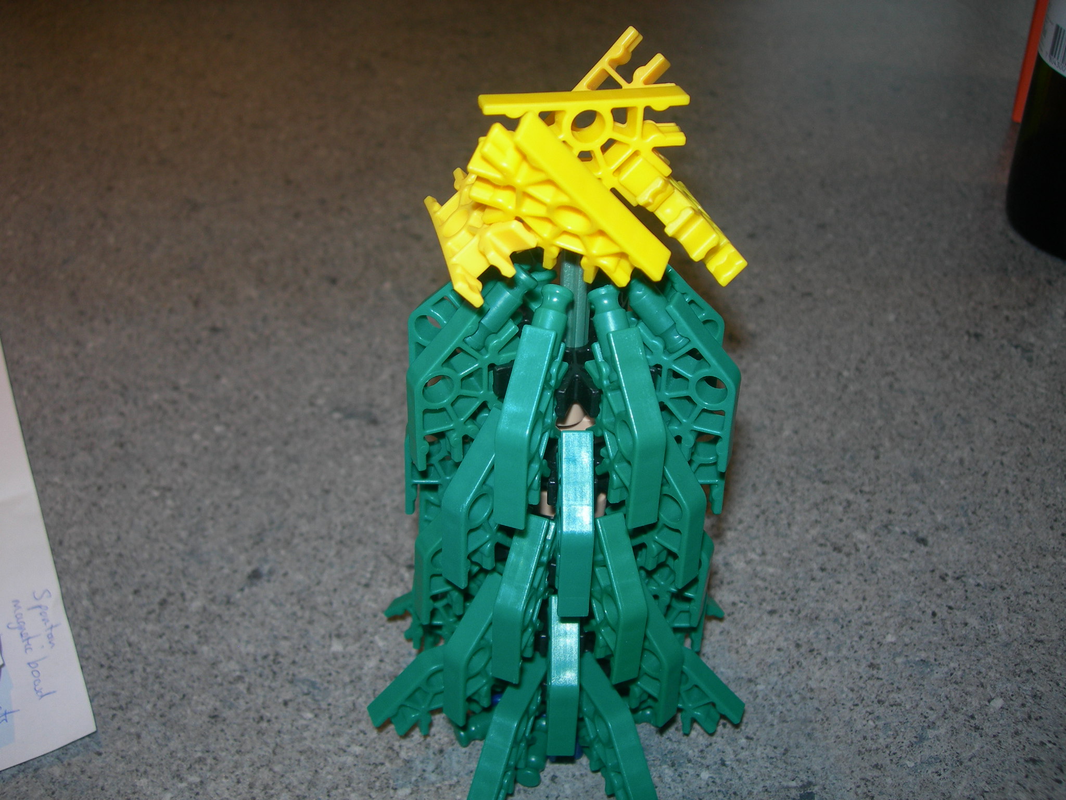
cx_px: 533
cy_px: 400
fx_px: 1170
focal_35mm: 38
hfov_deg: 49.0
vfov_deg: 37.7
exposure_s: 1/60.1
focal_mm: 7.8
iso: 50
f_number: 2.8
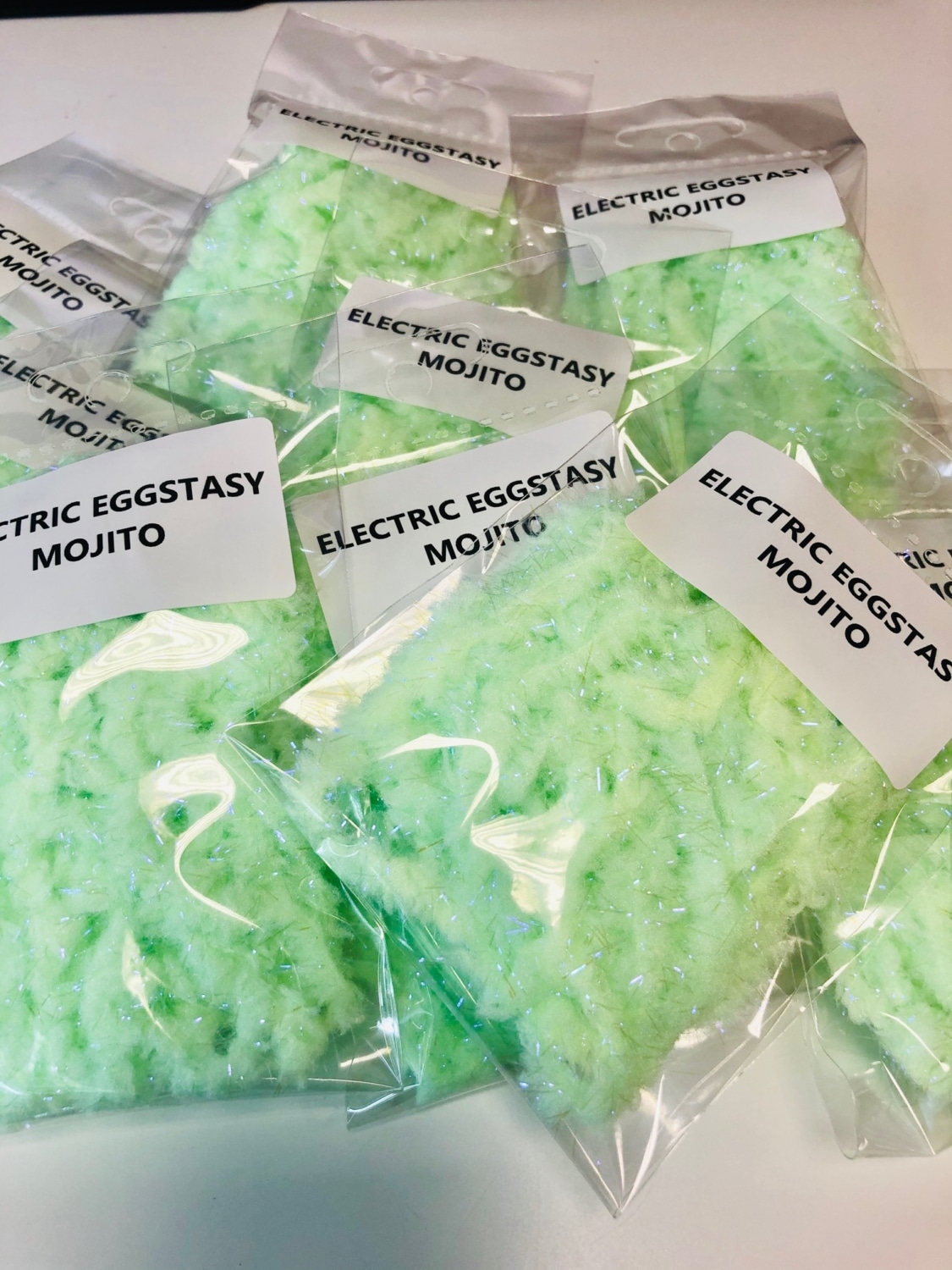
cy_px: 635
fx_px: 1027
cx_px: 476
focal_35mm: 28
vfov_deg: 63.4
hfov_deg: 49.7
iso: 32
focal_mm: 4
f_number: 1.8
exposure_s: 1/100
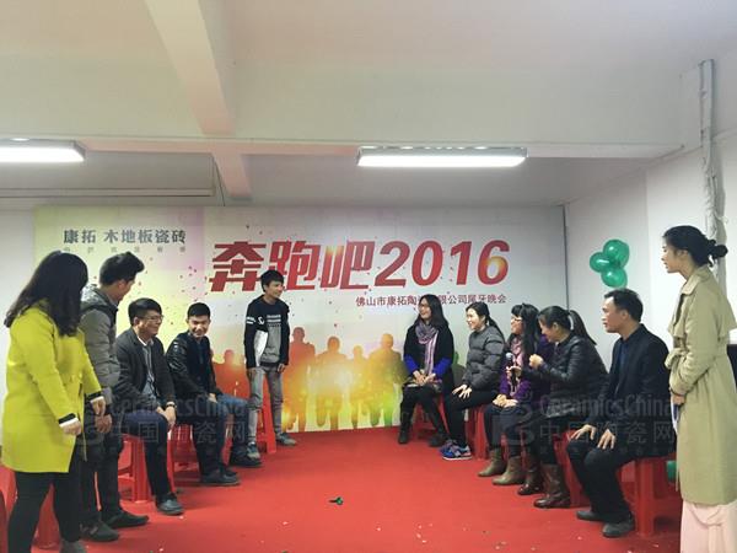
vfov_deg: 48.2
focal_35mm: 29
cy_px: 276
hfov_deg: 61.7
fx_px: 617
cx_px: 368
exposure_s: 1/25
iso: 200
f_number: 2.2
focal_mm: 4.15
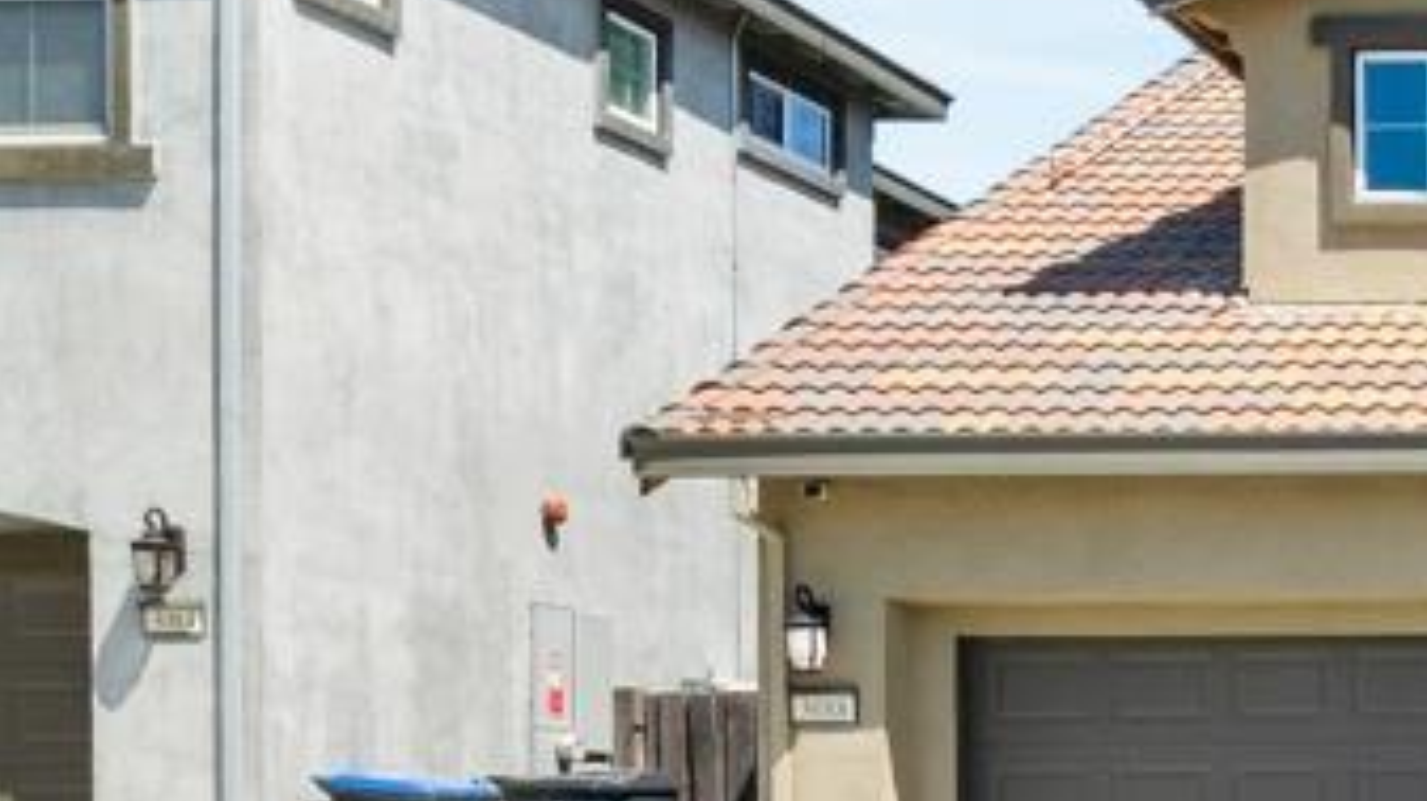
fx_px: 2647
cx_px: 2287
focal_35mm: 70
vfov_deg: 17.2
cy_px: 356
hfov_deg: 22.8
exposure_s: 1/160
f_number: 8
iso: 100
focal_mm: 10
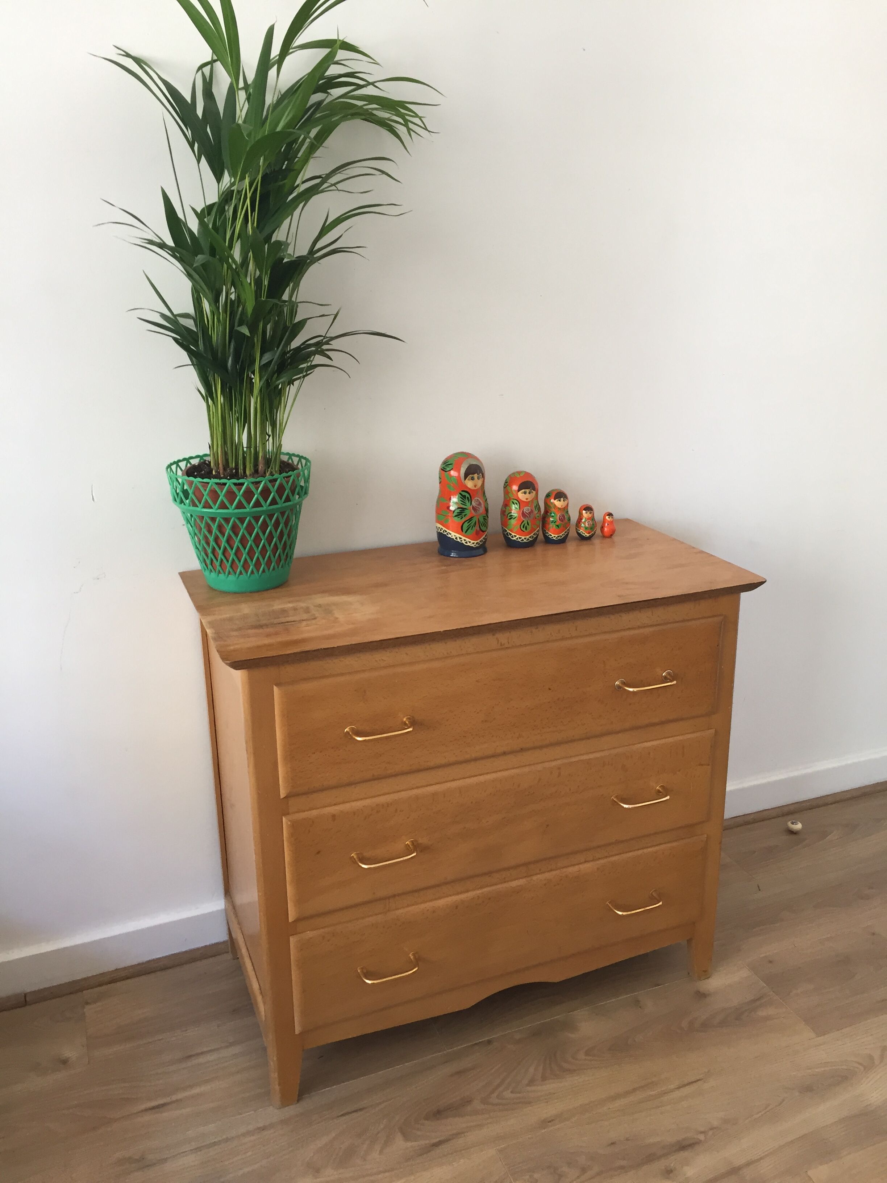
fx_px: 991
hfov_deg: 48.2
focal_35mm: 29
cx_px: 444
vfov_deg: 61.7
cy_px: 592
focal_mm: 4.15
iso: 80
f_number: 2.2
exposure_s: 1/33
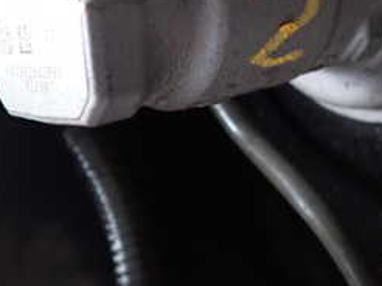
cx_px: 186
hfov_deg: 31.7
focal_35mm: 61
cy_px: 31
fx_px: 673
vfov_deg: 23.4
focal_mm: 4.5
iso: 800
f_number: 2
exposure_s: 1/30
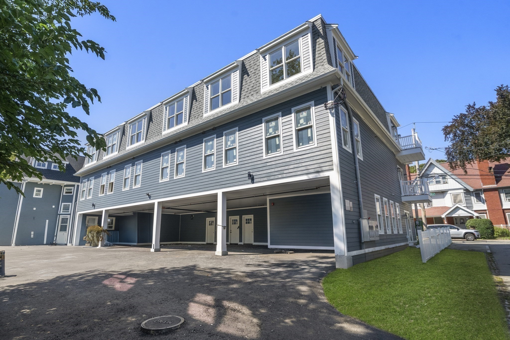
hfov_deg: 90.0
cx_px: 255
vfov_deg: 67.4
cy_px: 170
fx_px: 255
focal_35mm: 18
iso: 1250
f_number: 7.1
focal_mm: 18
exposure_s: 1/3200
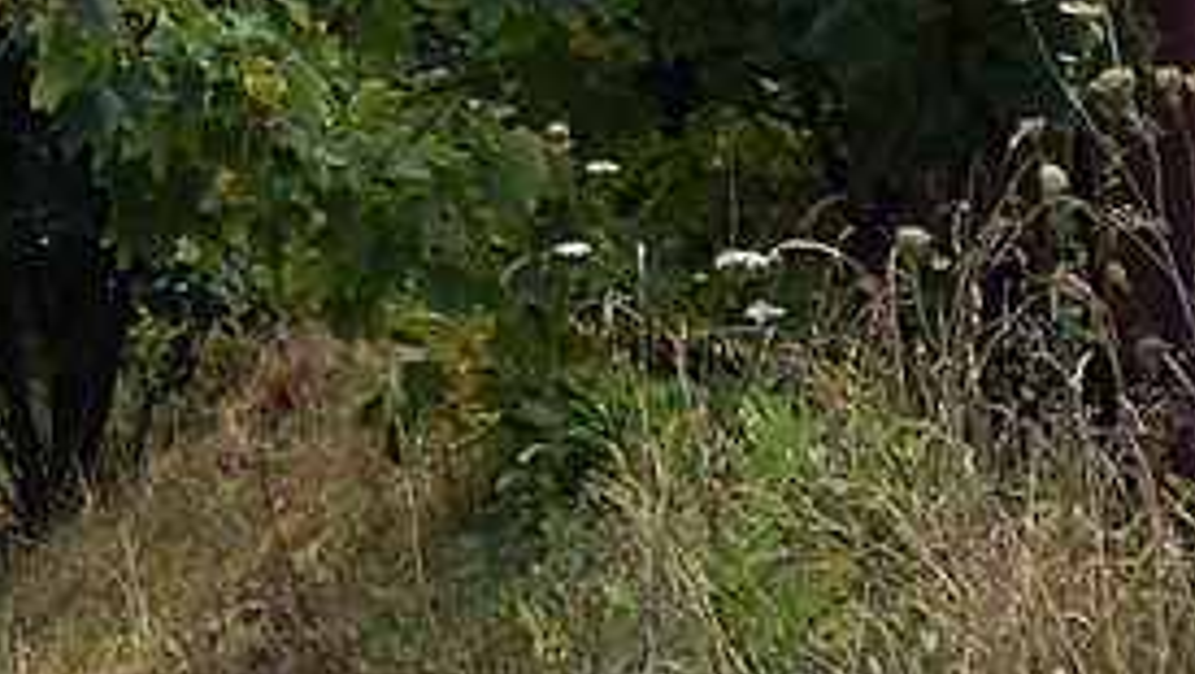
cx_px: -2003
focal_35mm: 639
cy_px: -1307
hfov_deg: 3.3
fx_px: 20258
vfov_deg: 1.9
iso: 200
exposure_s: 1/320
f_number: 5.6
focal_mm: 70
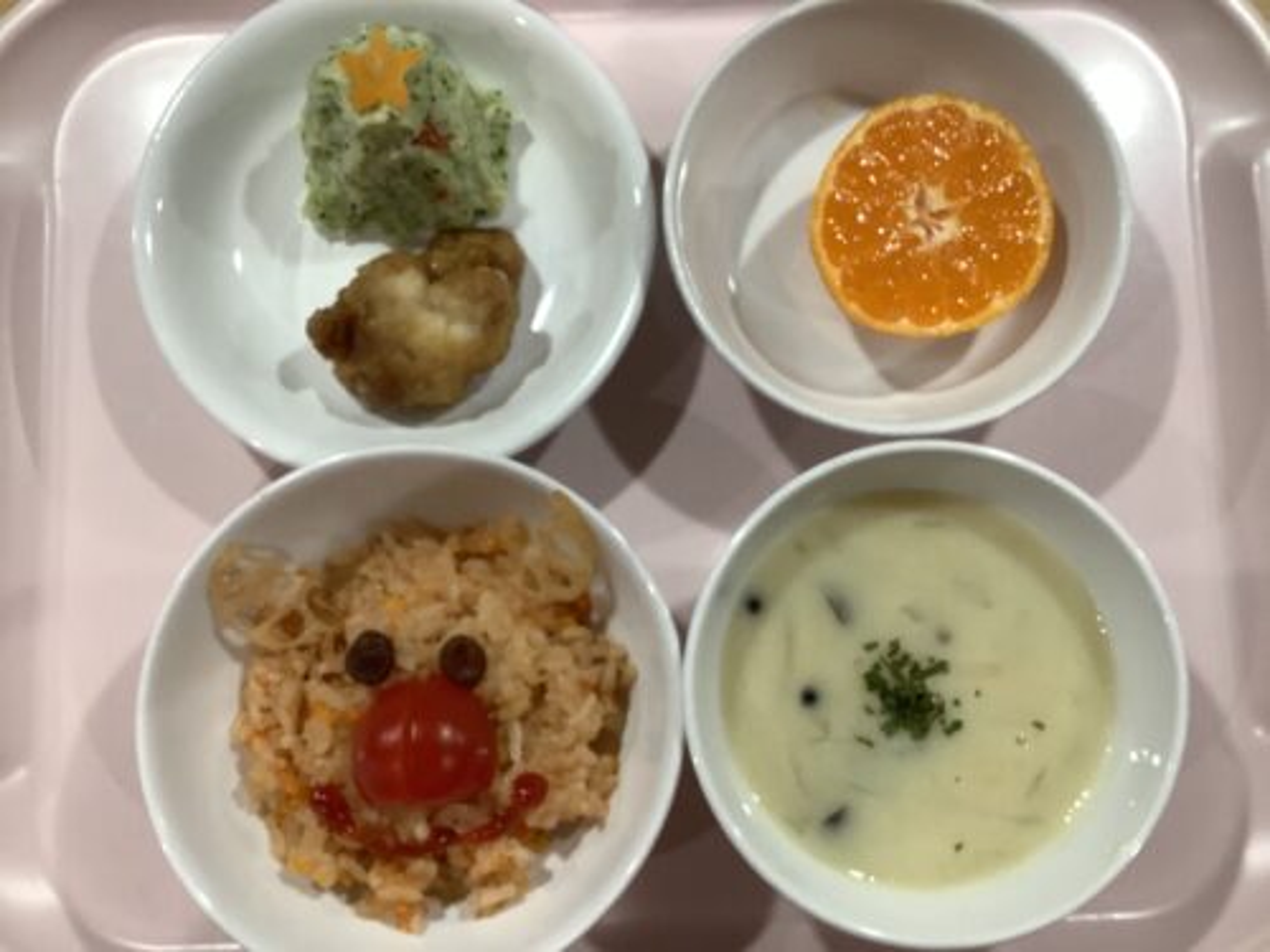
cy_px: 476
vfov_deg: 45.4
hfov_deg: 58.4
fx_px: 1137
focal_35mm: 31
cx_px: 635
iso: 100
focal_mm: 3.3
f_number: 2.4
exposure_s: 1/60
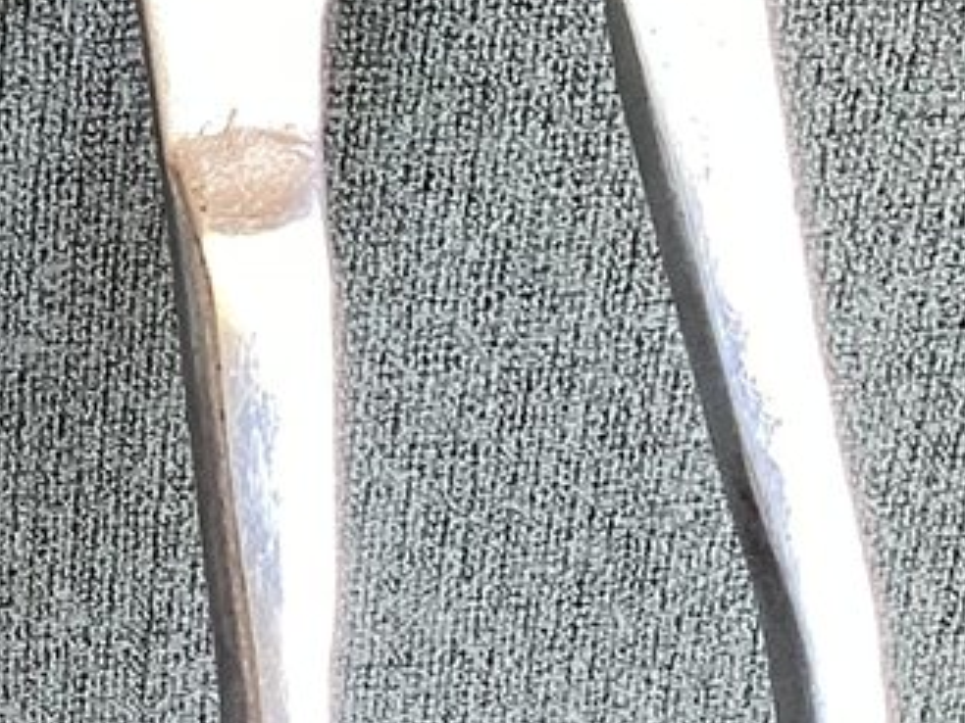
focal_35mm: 143
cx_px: -855
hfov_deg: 12.4
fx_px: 3986
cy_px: 354
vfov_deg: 10.4
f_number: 2.4
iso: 64
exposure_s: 1/50
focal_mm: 3.3
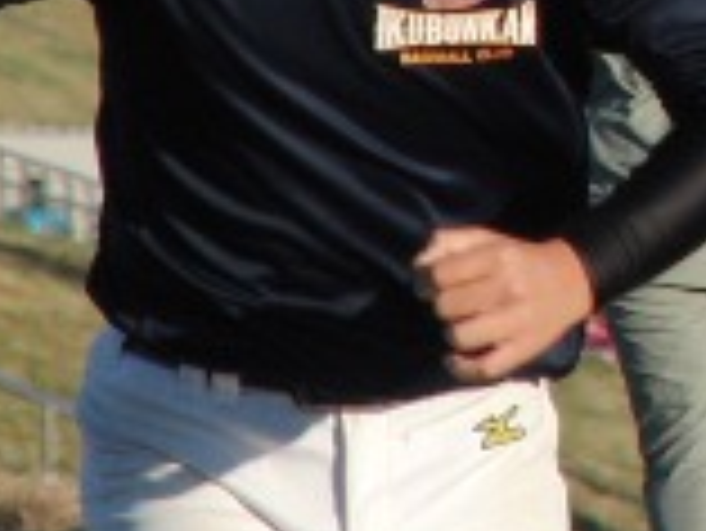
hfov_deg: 1.3
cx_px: 958
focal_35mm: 1488
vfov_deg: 1.0
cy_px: -126
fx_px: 30371
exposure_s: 1/640
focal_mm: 64.7
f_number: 4.7
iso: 100
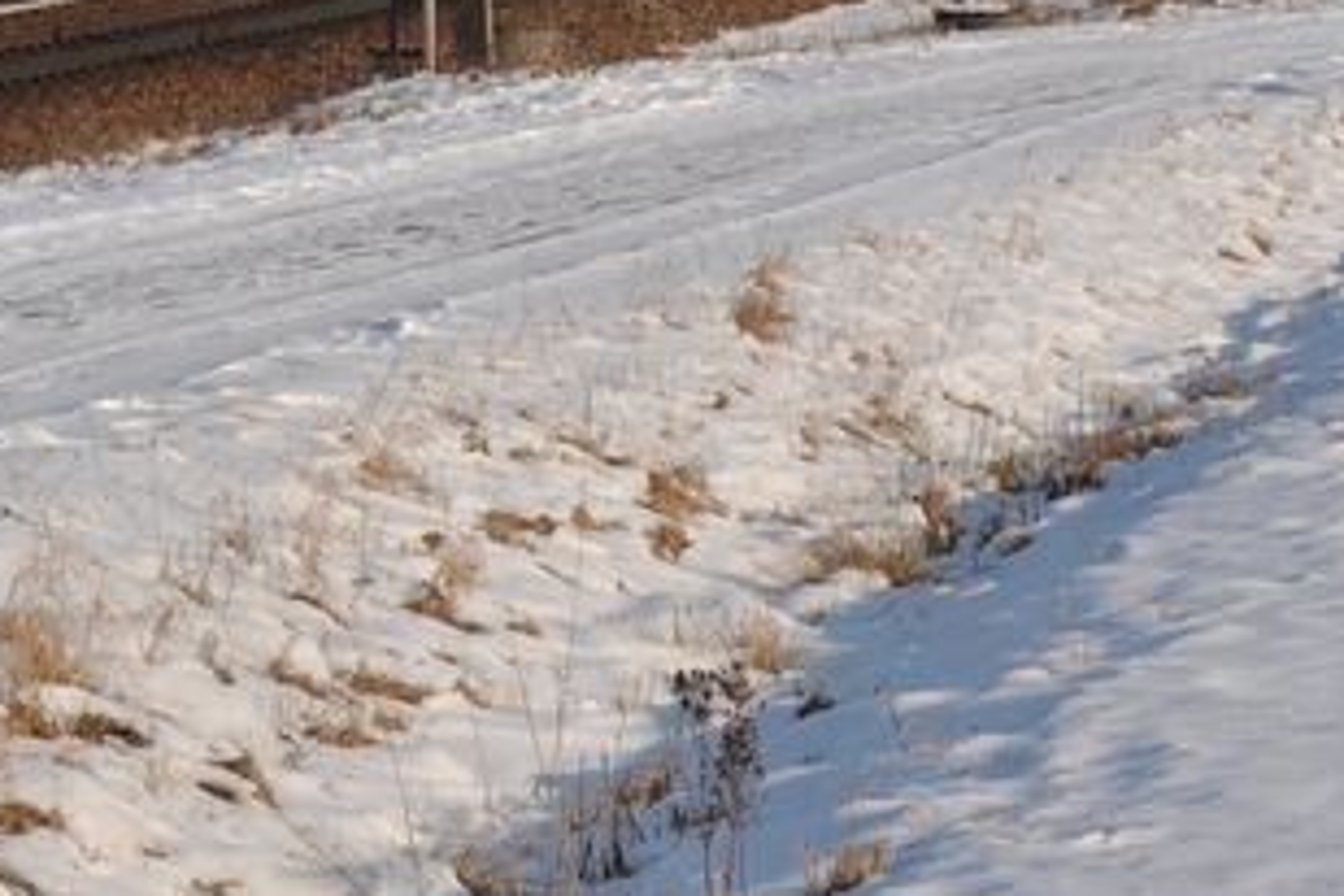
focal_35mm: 238
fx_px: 8885
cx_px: 39
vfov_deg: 5.7
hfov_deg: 8.6
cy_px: -496
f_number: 10
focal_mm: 48
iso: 200
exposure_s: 1/500
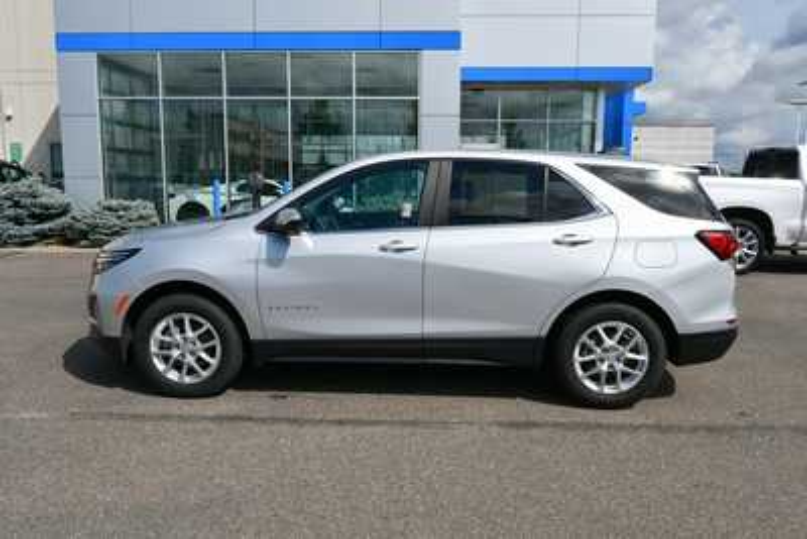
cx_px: 404
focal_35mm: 30
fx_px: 673
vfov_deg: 43.6
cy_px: 270
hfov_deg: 61.9
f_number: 10
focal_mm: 20
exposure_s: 1/400
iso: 100
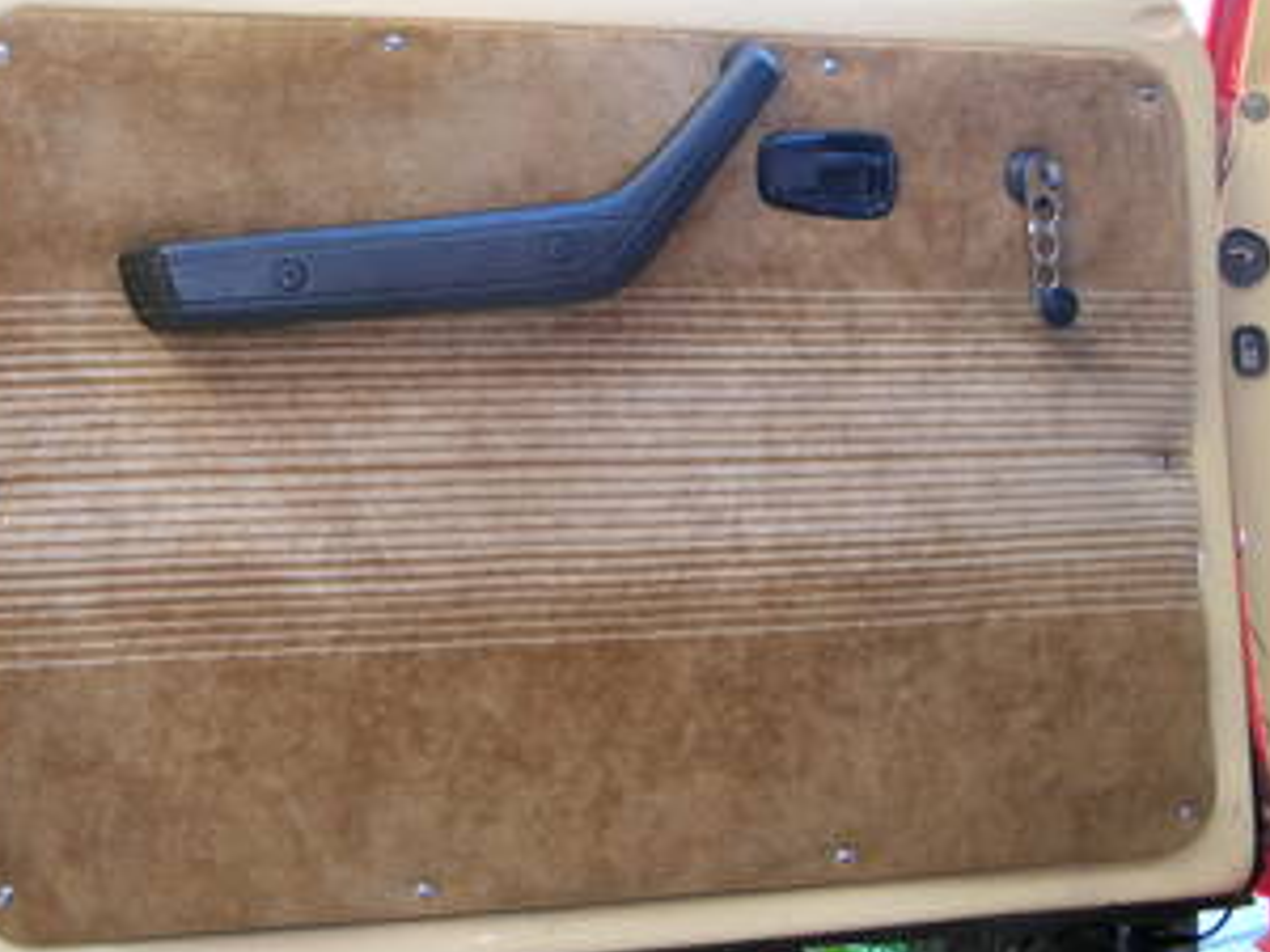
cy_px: 381
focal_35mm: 56
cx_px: 588
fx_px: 2055
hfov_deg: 34.3
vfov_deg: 26.1
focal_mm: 6.9
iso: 50
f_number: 2.8
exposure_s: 1/30
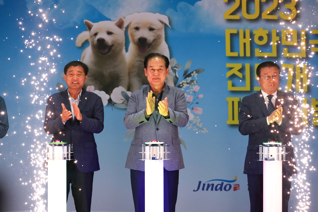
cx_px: 159
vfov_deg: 11.5
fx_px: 1051
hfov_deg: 17.2
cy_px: 106
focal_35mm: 119
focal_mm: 119
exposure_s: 1/2000
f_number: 2.8
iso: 5000
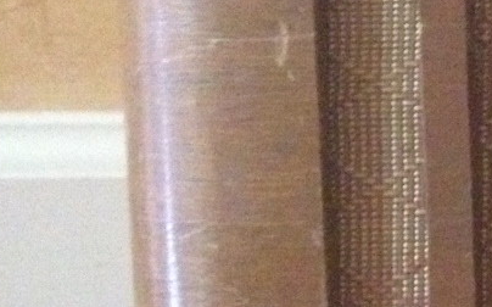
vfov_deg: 8.7
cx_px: 975
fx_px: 2010
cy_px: 227
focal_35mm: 150
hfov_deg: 12.4
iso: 800
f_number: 2.4
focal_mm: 4.28
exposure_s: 1/15
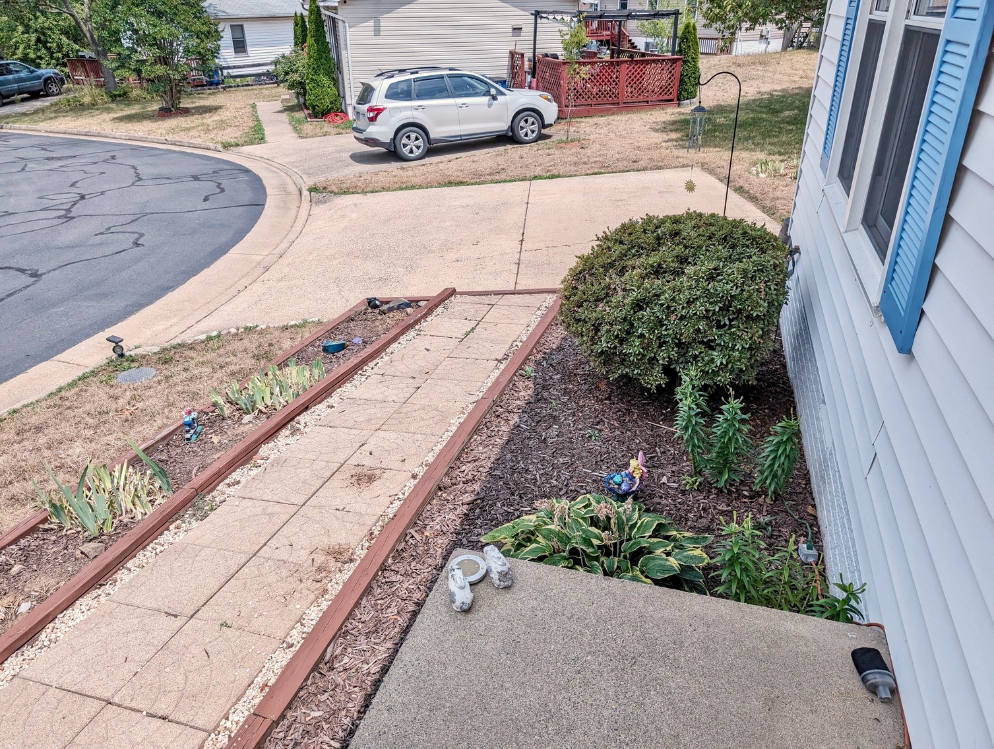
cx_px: 497
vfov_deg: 56.9
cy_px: 374
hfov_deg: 71.5
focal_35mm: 24
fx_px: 690
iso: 21
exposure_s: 1/2237
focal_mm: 6.9
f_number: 1.68
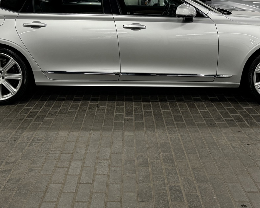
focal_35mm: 43
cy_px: 36
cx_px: 127
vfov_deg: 33.7
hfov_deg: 42.9
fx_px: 331
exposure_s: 1/88
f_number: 1.78
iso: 200
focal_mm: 6.86
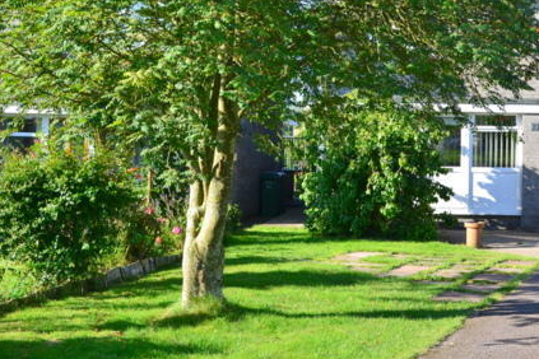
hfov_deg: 33.5
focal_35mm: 59
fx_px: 883
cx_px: 382
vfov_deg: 22.8
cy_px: 94
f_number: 10
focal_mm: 26
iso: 400
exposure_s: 1/250
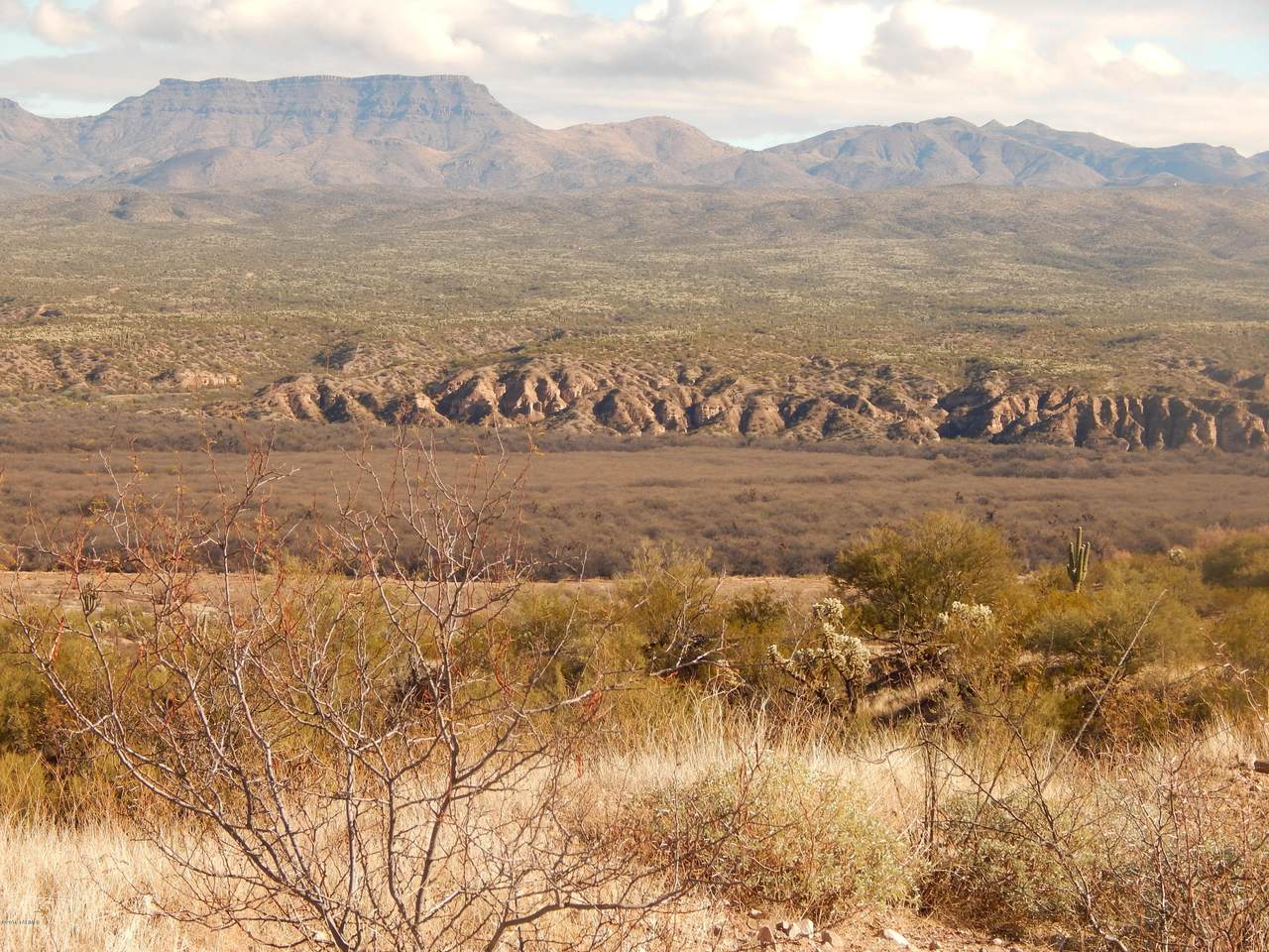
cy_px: 476
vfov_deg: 14.2
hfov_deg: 18.9
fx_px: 3813
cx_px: 634
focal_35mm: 104
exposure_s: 1/500
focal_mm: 18.7
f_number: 4.5
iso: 125
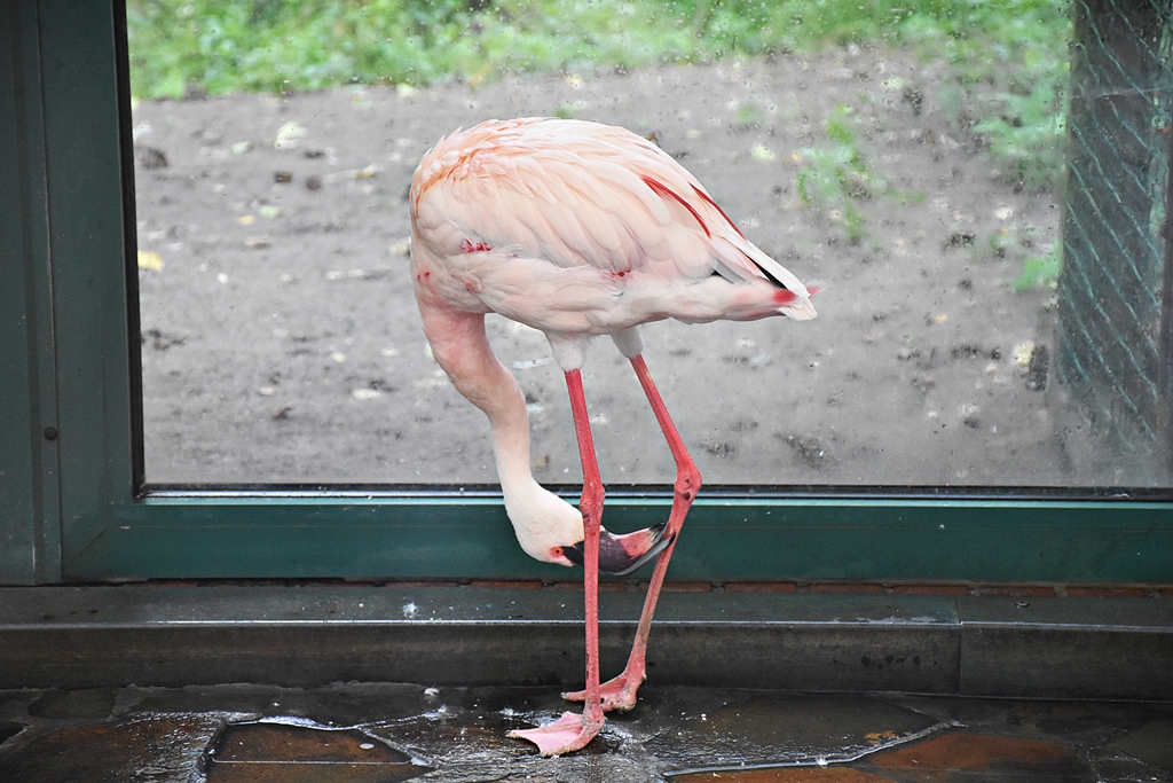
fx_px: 4399
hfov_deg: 15.2
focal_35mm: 135
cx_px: 586
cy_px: 392
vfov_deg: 10.2
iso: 2500
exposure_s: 1/125
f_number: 5.3
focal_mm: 90
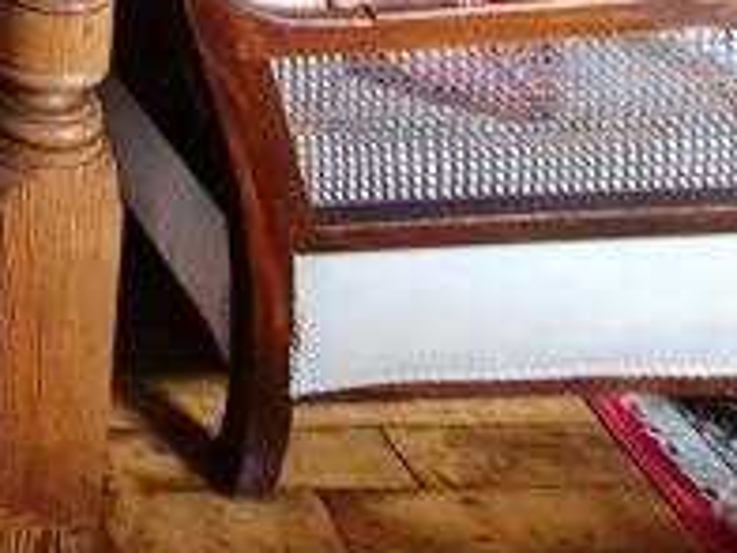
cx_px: -432
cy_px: -463
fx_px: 1448
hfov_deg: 22.3
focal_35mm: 68
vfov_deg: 17.3
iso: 400
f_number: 2.2
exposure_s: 1/33
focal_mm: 2.2
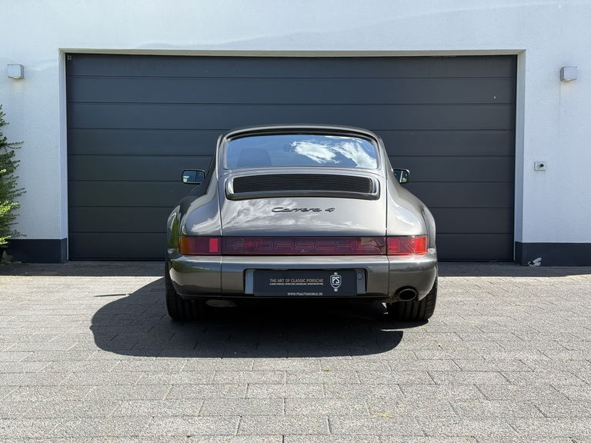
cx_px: 296
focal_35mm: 48
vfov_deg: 30.3
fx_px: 820
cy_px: 222
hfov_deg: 39.7
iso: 64
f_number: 1.78
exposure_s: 1/1543
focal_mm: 6.76
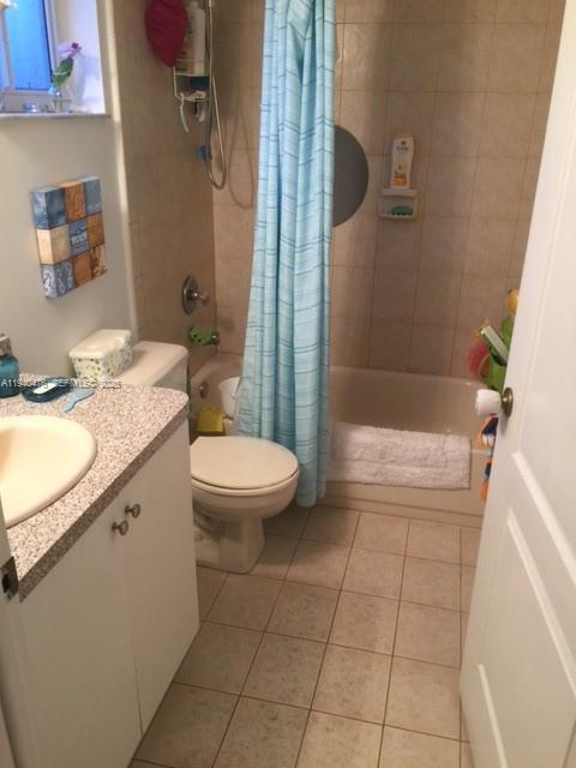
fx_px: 643
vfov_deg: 61.7
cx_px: 288
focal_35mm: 29
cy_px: 384
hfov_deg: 48.2
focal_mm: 4.15
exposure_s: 1/15
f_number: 2.2
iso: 40
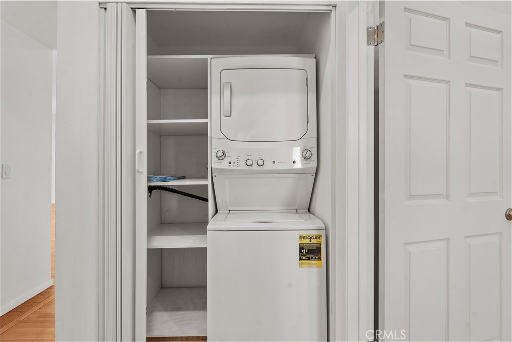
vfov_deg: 73.8
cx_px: 256
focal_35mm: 16
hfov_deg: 96.7
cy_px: 171
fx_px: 228
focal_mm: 16
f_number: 8
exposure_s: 1/2.5
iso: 250
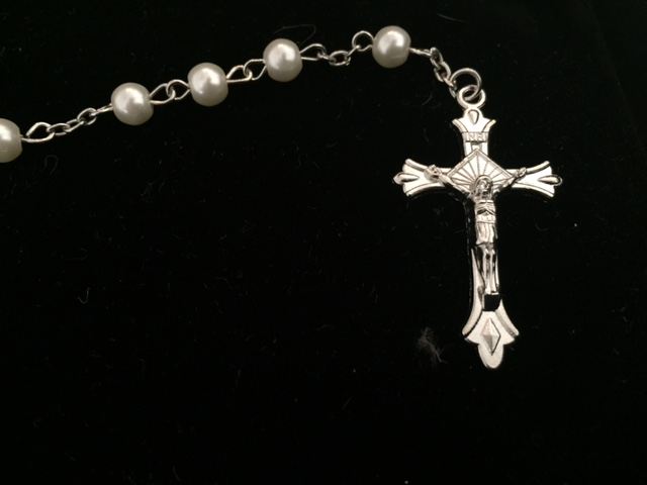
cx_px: 324
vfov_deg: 48.2
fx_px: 542
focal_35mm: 29
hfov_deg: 61.7
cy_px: 242
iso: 160
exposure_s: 1/33
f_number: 2.2
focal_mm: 4.15
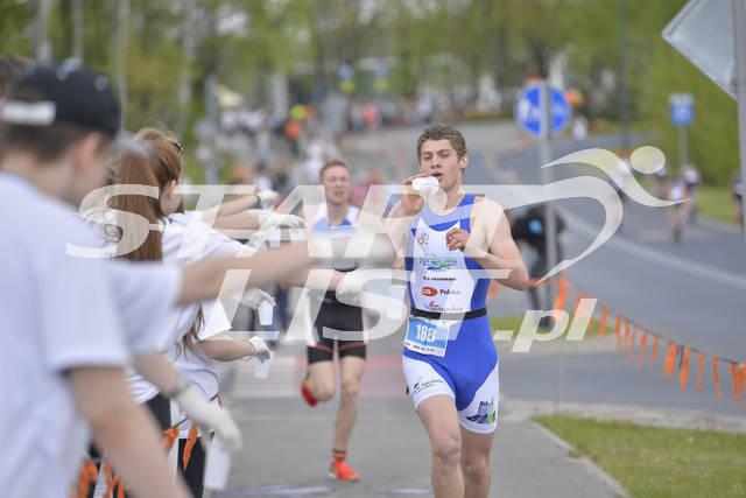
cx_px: 373
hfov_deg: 10.3
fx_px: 4145
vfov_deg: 6.9
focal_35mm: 200
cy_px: 249
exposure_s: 1/2500
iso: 400
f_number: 4
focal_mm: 200
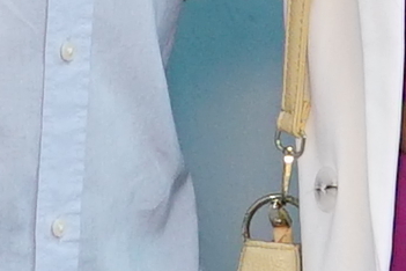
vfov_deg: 3.8
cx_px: 229
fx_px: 4003
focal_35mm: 355
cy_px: -232
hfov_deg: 5.8
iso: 1600
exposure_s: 1/100
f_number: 3.5
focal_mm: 30
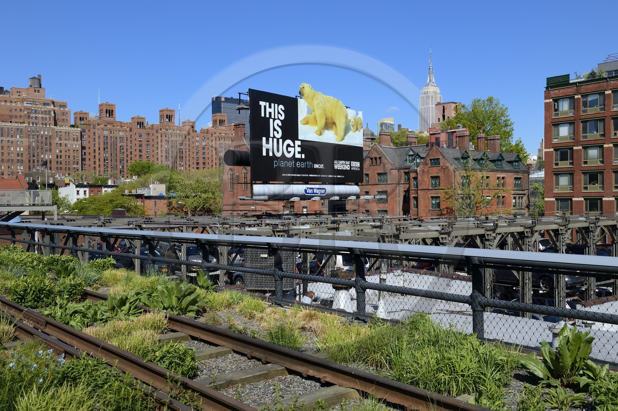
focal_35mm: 35
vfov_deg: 37.8
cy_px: 206
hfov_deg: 54.5
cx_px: 309
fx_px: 600
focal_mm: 35
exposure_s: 1/400
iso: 200
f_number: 10
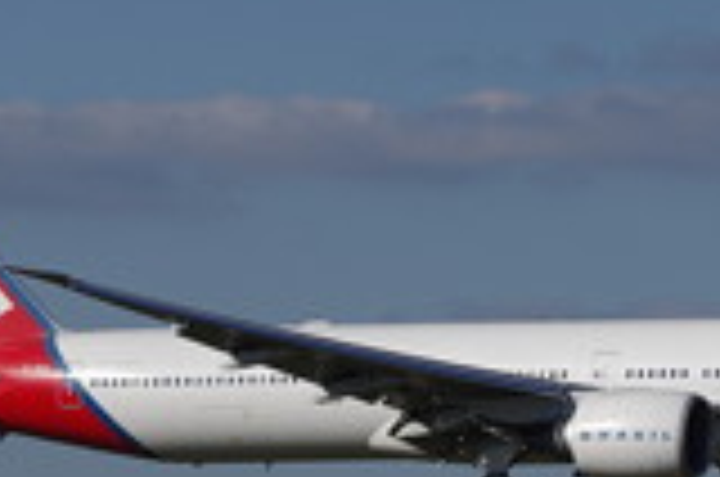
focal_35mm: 591
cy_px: 317
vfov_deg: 2.3
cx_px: 608
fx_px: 11796
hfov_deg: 3.5
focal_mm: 140
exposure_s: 1/800
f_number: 8
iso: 160
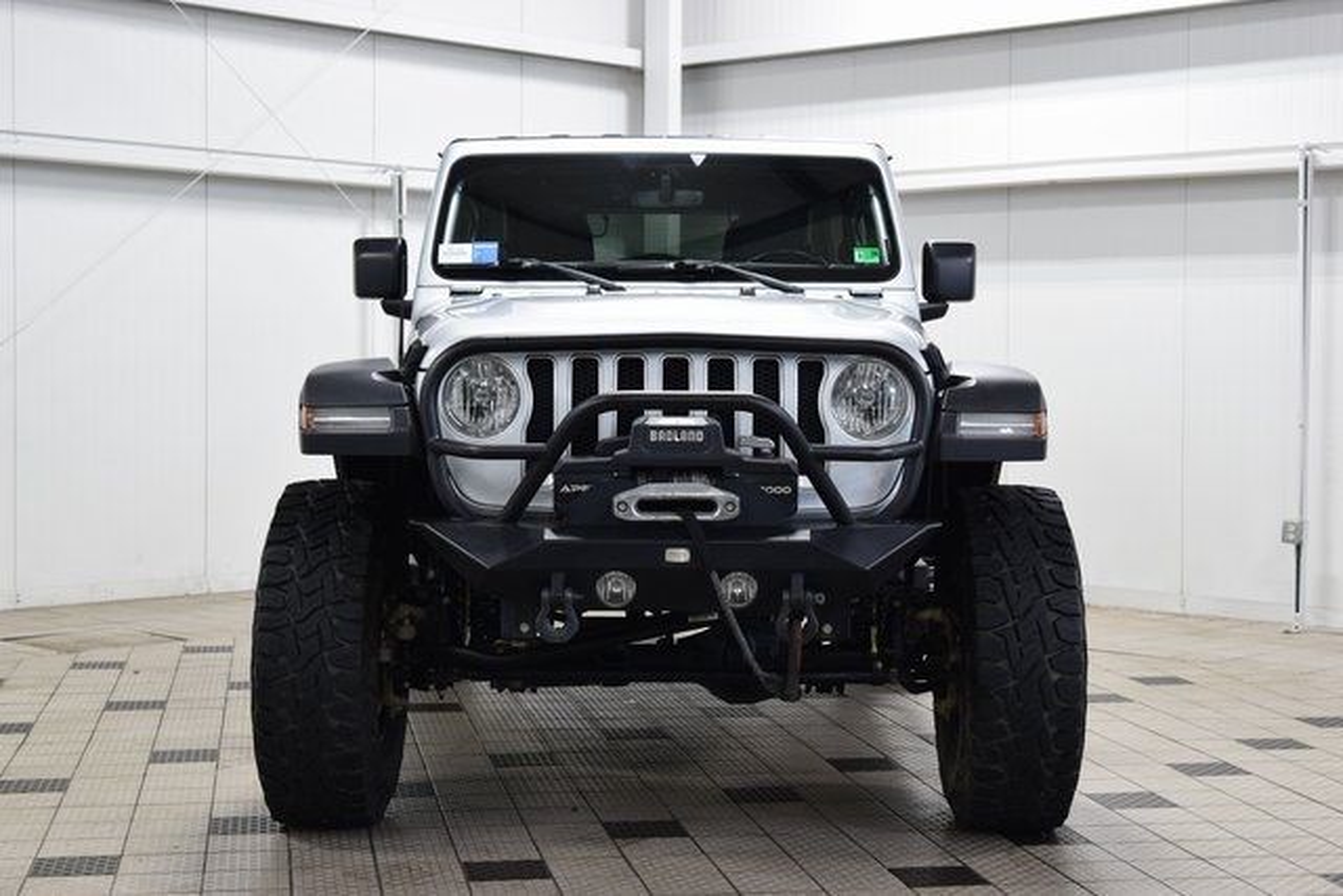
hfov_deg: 33.4
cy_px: 448
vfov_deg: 22.6
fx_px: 2239
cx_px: 672
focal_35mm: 60
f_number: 6.3
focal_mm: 40
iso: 500
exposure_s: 1/15
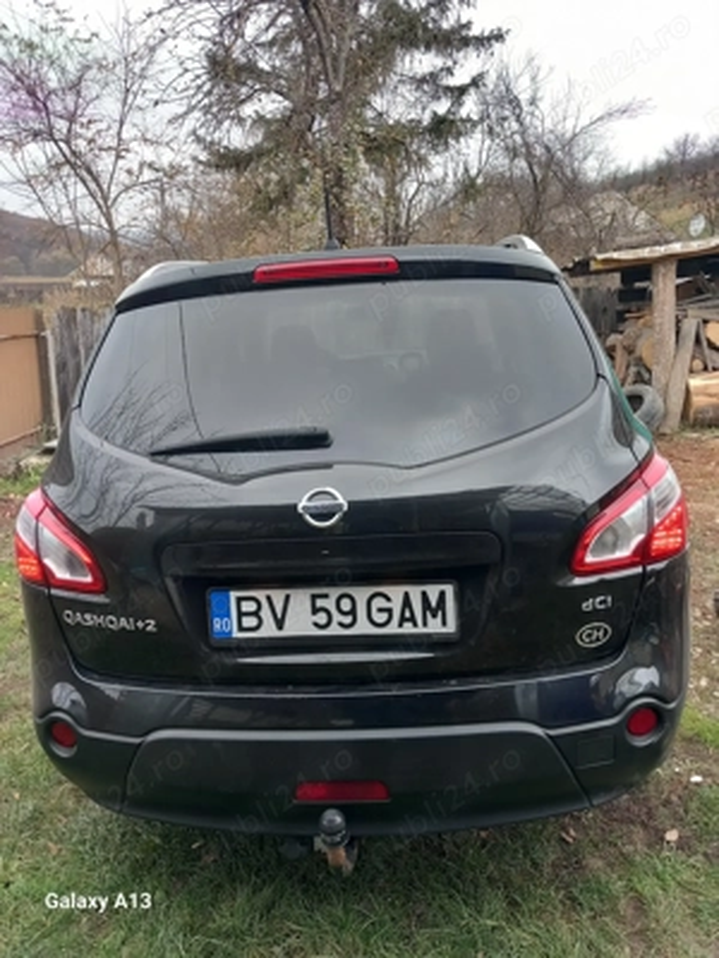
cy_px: 479
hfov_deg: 51.4
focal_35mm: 27
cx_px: 360
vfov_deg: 65.3
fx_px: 748
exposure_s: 1/50
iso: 80
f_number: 1.8
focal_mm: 4
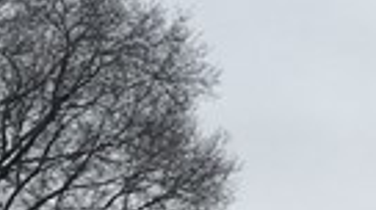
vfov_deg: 4.9
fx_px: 2369
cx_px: 1310
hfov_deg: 7.4
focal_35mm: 238
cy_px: 616
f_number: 2.2
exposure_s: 1/1972
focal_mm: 4.15
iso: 25
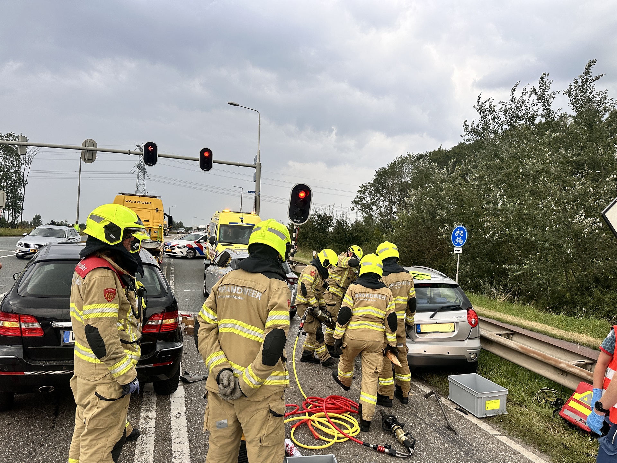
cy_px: 232
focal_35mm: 24
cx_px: 308
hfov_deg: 71.6
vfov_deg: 56.8
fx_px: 428
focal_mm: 6.86
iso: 80
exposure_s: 1/836
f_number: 1.78
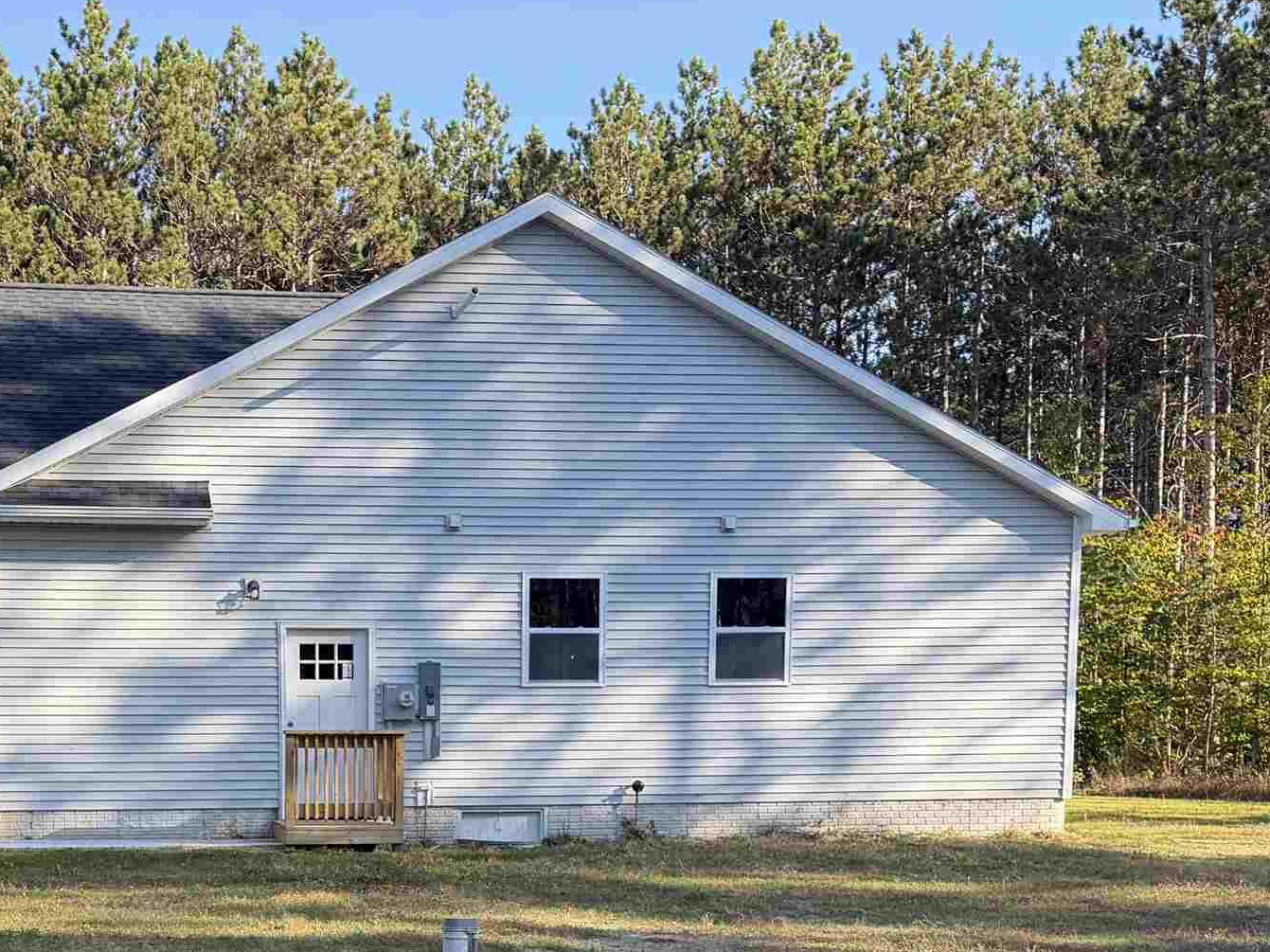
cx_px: 350
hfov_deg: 34.4
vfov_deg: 25.5
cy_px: 897
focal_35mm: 55
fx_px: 2017
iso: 100
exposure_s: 1/1314
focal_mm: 6.76
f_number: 1.78
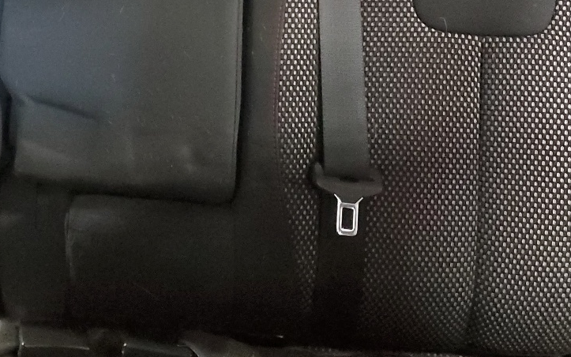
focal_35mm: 61
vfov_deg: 20.2
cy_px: -47
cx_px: 122
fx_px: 949
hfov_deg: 32.6
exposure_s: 1/15
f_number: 1.5
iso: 833
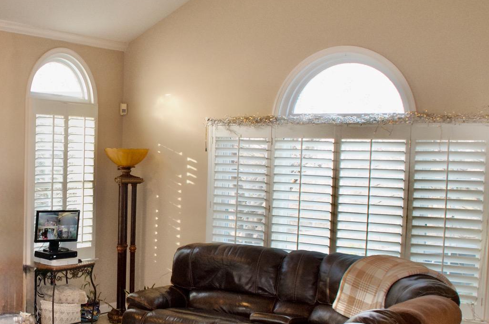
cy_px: 196
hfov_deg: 35.1
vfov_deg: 24.9
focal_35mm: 54
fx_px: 732
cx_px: 61
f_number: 5.6
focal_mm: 18
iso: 1600
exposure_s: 1/80
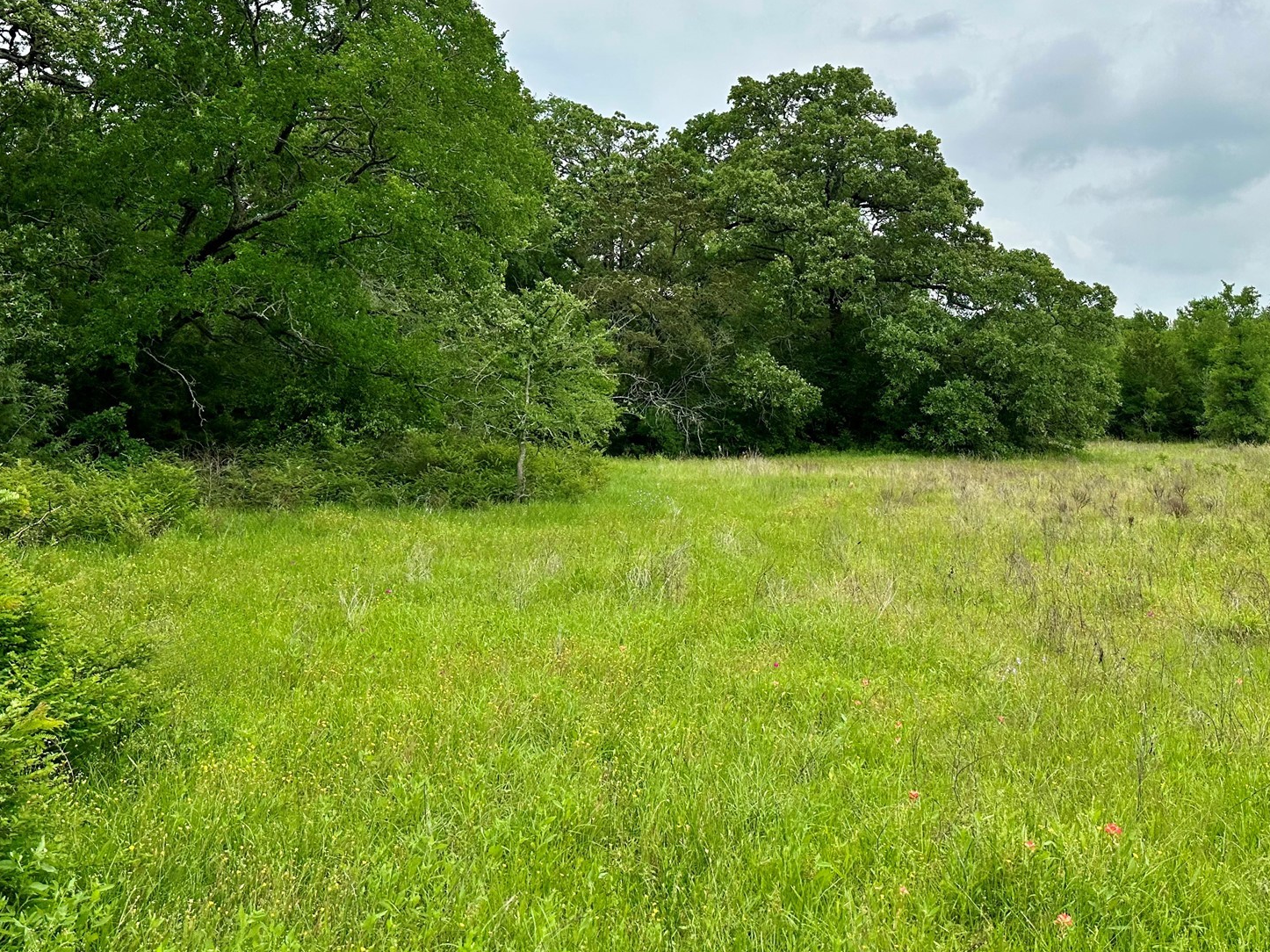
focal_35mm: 34
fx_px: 1247
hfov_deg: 53.9
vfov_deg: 41.2
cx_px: 683
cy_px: 306
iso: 80
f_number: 1.78
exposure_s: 1/6211
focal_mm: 6.86
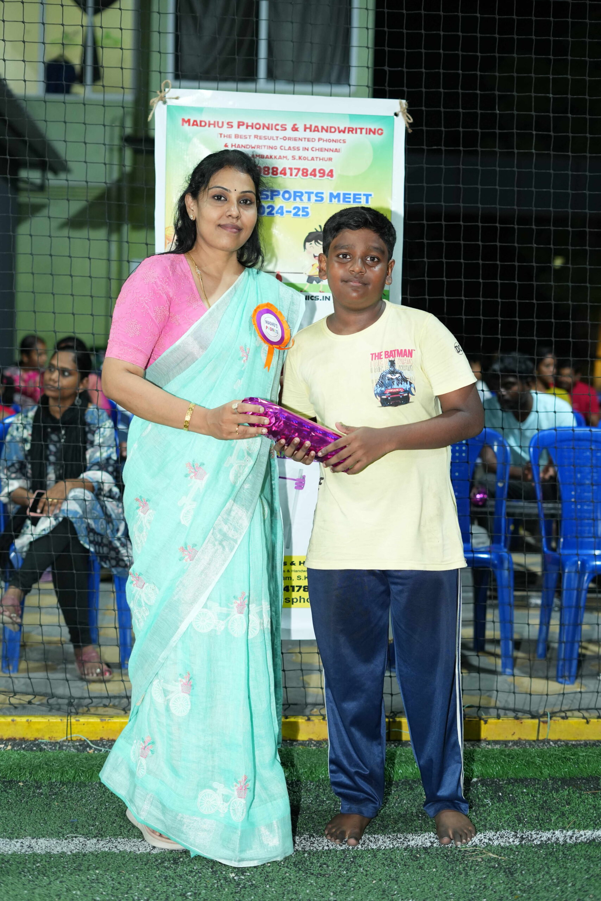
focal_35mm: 50
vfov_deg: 39.6
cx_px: 300
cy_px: 450
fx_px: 1252
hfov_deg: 27.0
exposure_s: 1/160
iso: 2000
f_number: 2.8
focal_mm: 50
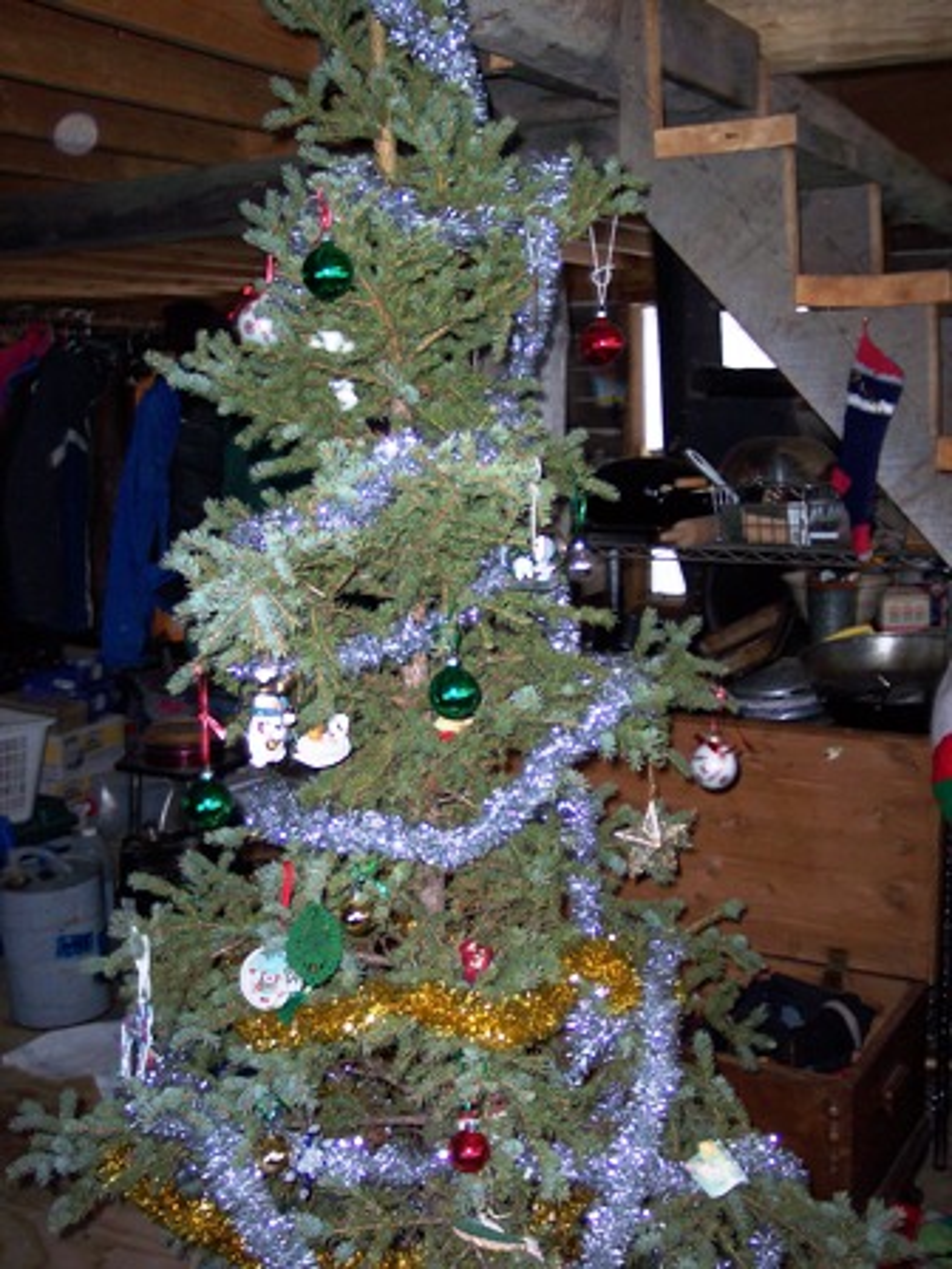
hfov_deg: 37.7
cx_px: 476
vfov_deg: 49.0
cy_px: 634
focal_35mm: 38
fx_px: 1393
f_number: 2.8
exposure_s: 1/30
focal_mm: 8
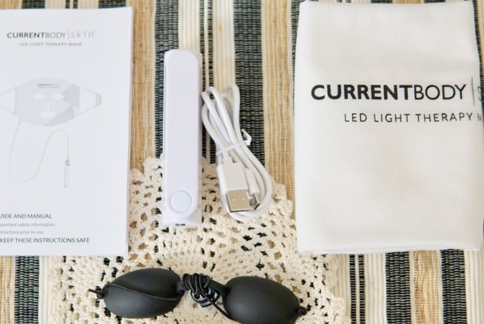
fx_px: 807
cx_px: 211
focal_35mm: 60
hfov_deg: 33.3
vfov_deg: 22.6
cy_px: 205
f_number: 4
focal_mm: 30
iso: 800
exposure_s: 1/160
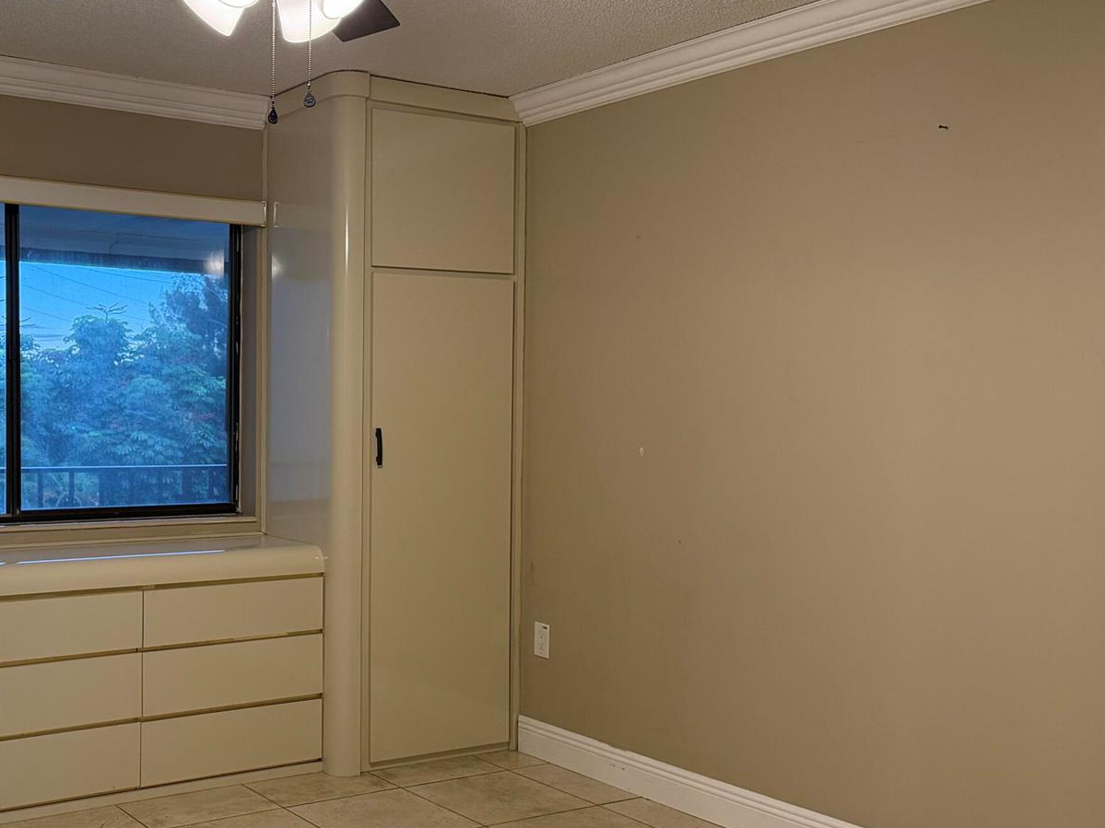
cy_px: 462
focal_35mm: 41
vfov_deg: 35.1
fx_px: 1309
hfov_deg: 44.5
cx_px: 304
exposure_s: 1/120
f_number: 1.78
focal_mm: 6.76
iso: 320
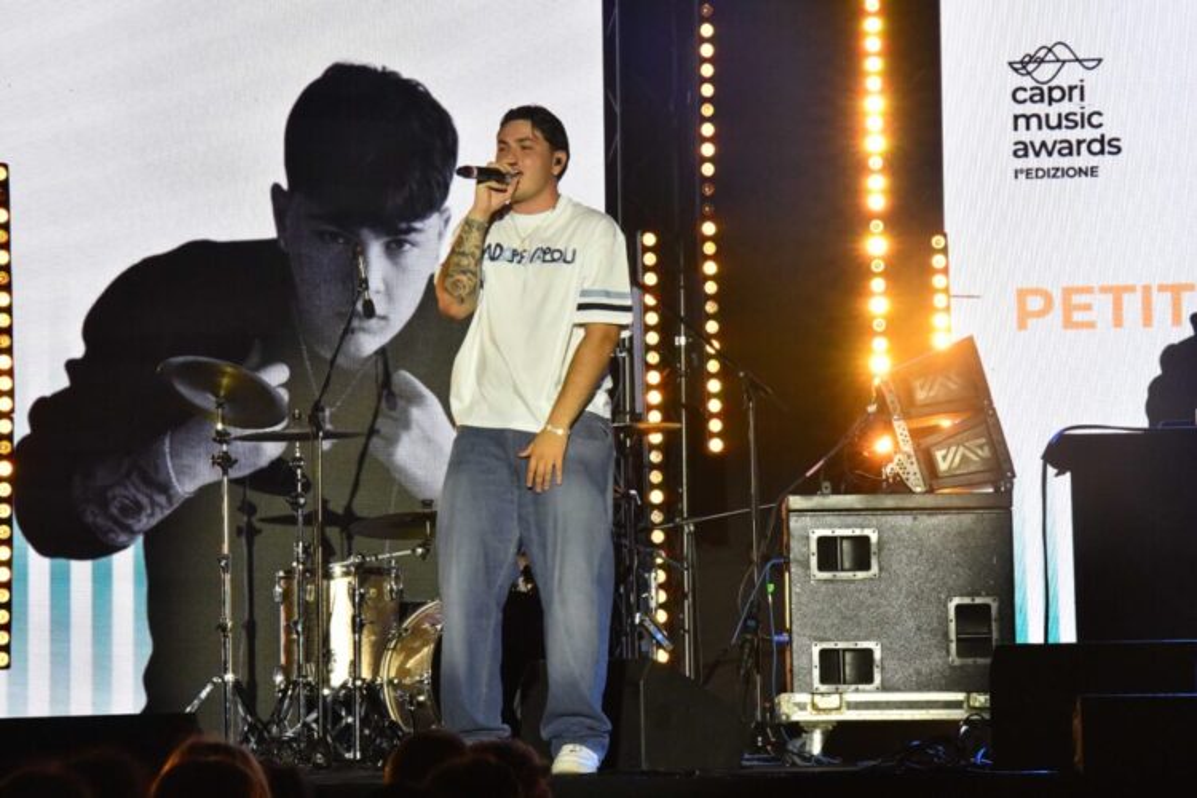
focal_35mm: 174
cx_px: 598
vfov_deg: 7.9
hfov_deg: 11.8
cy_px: 399
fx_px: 5785
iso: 8000
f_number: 18
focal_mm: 145
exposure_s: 1/160
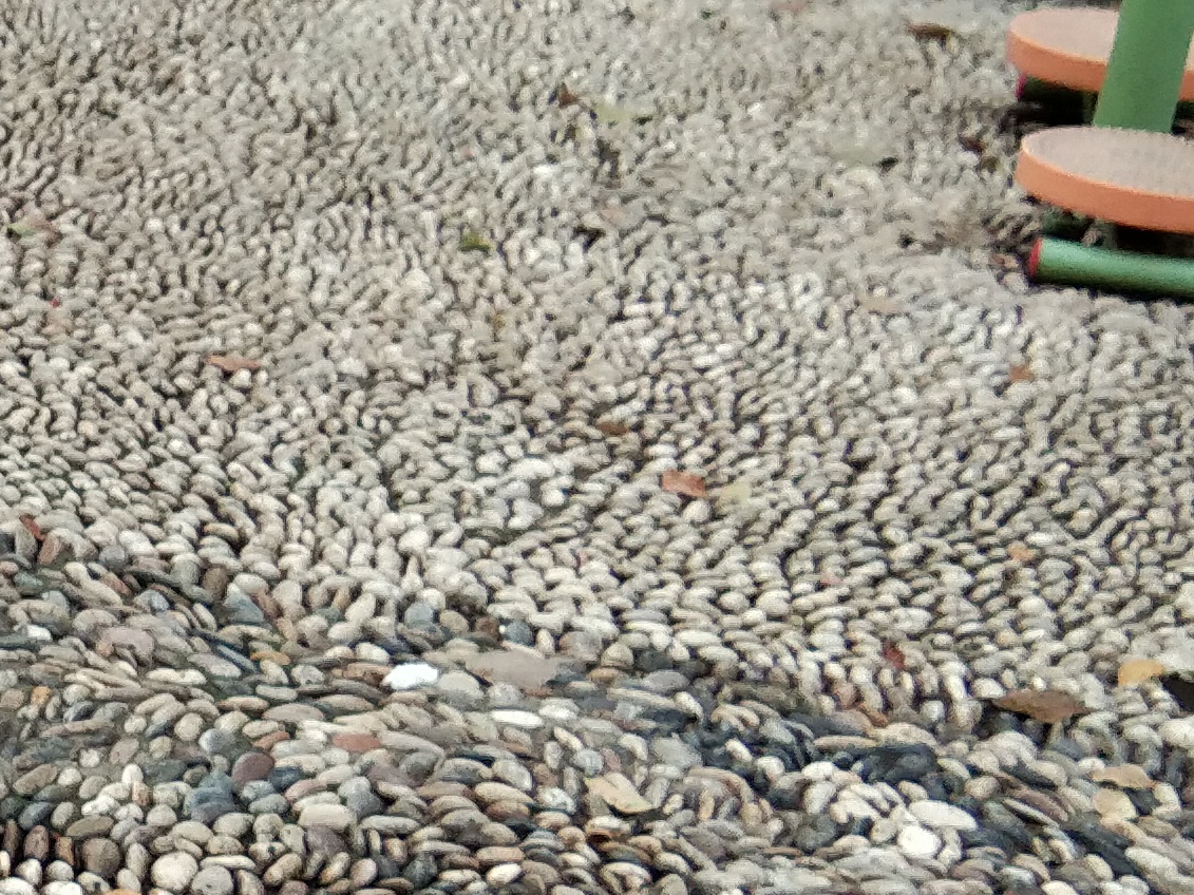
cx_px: -767
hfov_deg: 15.5
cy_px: 650
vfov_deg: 13.0
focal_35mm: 114
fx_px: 3932
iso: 125
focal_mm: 3.69
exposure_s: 1/50
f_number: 2.2
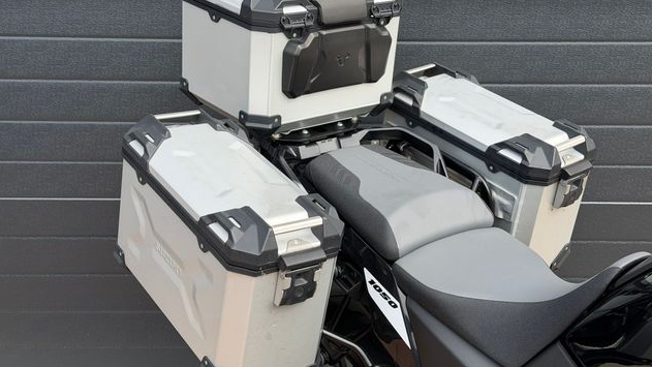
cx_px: 329
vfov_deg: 22.6
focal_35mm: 53
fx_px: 916
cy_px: 166
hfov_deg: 39.2
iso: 64
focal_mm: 6.76
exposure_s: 1/1642
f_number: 1.78
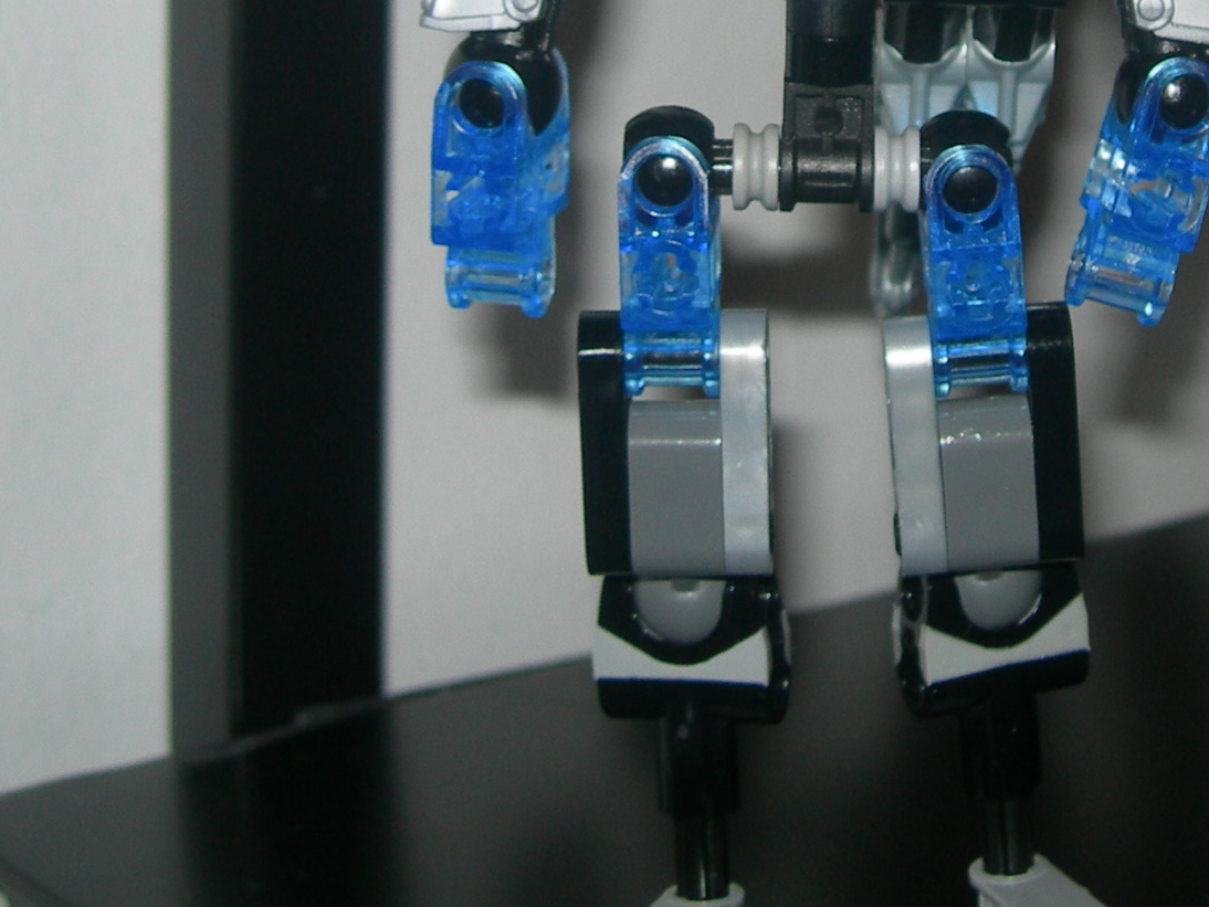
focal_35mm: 90
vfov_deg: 16.0
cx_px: 826
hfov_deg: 21.7
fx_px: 3144
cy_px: -67
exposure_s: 1/60.1
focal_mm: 7.8
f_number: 2.8
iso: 50
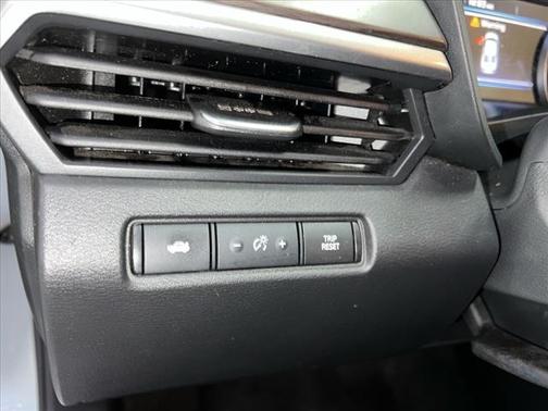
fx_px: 412
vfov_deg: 53.1
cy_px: 206
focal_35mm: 26
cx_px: 274
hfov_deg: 67.3
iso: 40
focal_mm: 5.7
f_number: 1.5
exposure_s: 1/4
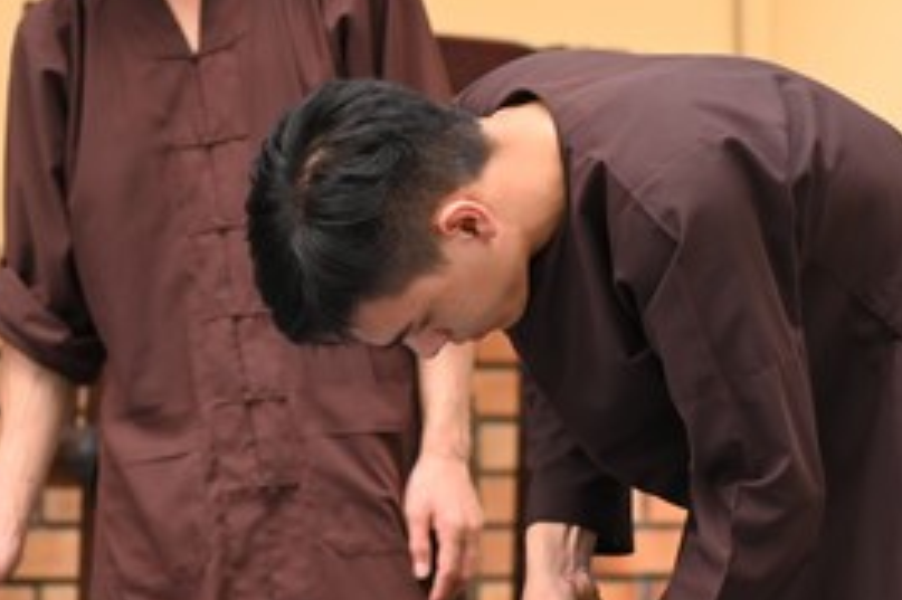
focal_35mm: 169
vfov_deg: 8.1
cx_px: 500
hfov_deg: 12.2
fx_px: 4232
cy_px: 322
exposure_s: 1/80
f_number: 3.5
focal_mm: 70
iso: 250
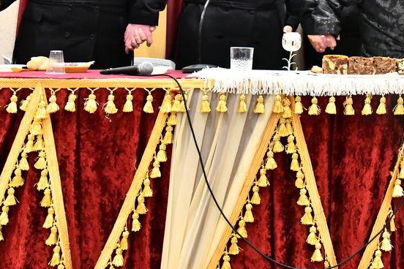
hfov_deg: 26.7
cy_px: -21
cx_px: 415
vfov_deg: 18.5
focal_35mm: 71
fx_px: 797
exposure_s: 1/125
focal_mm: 28
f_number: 5.6
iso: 5000
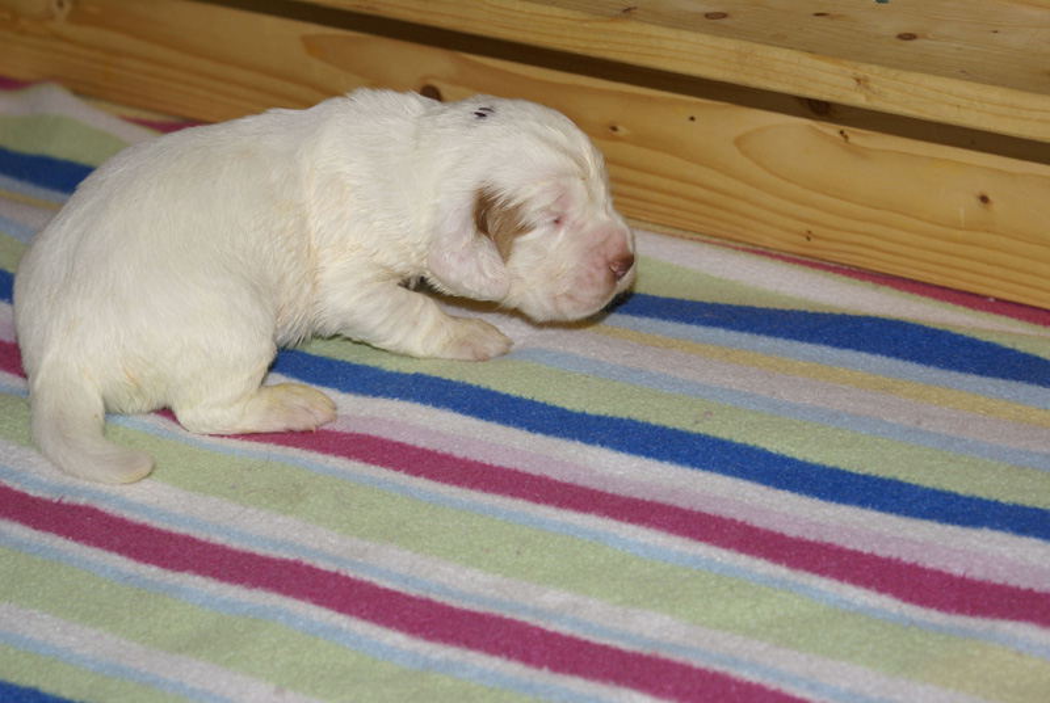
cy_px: 352
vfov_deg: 13.1
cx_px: 525
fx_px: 3067
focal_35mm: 105
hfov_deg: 19.4
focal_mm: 70
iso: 400
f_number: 5.6
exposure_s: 1/125
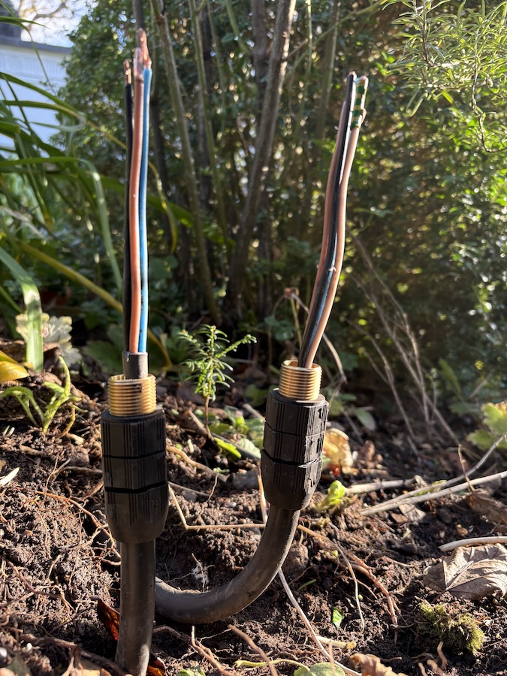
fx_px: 508
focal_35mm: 26
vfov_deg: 67.3
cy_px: 338
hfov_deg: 53.1
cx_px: 254
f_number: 1.6
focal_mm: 5.96
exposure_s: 1/242
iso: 80
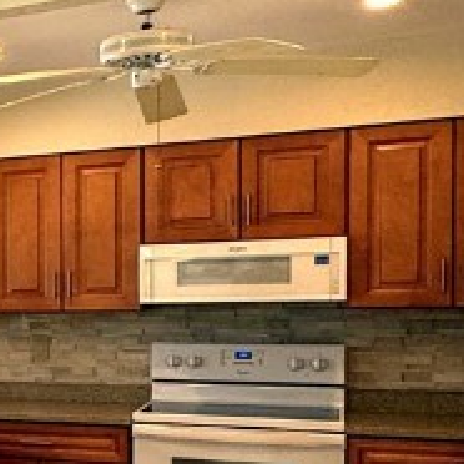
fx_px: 1031
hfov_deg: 18.6
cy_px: 339
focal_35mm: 68
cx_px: -412
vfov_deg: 25.1
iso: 64
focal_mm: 2.22
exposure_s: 1/120
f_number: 2.2
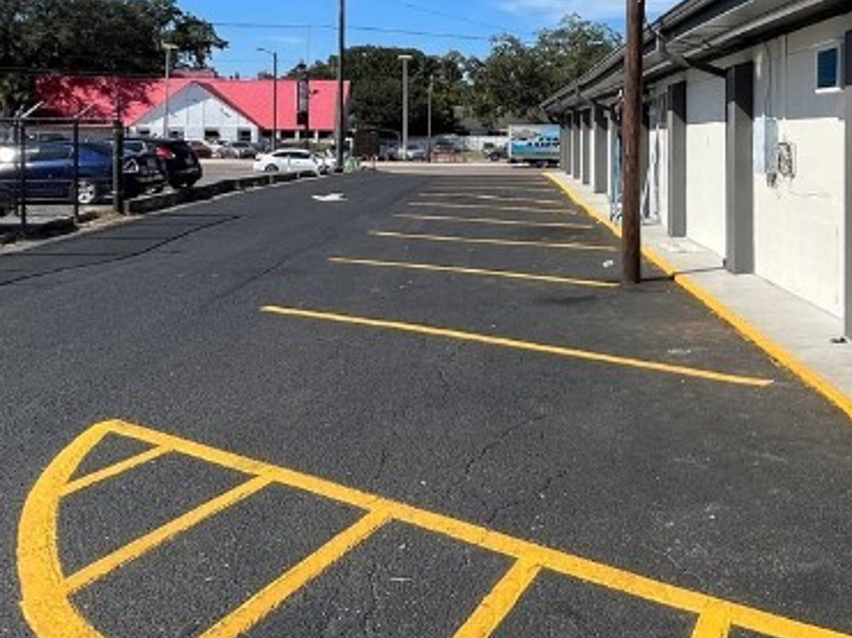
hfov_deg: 47.2
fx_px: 885
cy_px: 131
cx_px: 735
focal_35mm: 36
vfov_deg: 38.2
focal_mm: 1.57
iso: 32
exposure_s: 1/2137
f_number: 1.8
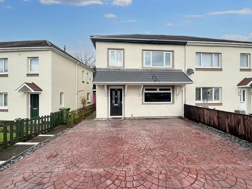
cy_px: 94
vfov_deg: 90.0
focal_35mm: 13
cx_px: 126
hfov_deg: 106.2
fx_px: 95
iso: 32
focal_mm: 1.6
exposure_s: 1/889
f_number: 1.8
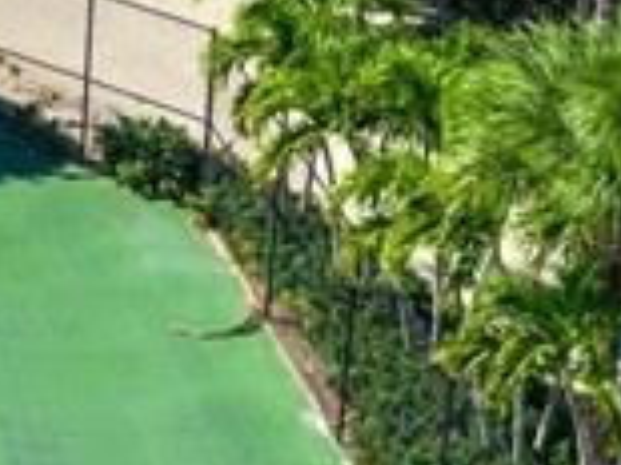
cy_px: -559
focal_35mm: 159
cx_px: -621
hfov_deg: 11.3
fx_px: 2850
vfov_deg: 8.7
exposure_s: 1/640
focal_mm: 8.67
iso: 100
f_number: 1.8
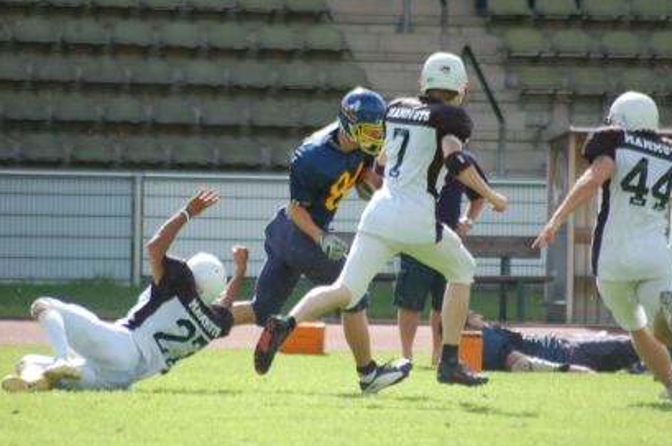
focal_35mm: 498
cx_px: 343
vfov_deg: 2.7
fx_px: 9278
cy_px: 234
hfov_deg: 4.1
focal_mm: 300
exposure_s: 1/800
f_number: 5.6
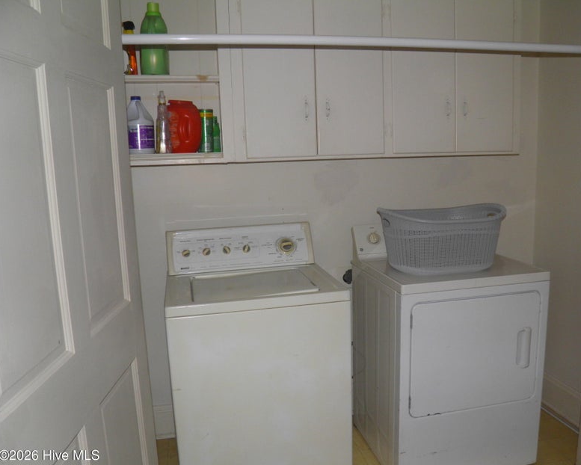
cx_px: 316
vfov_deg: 48.5
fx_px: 516
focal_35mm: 30
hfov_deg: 58.7
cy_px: 238
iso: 100
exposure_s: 1/30
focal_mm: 4.9
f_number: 2.8
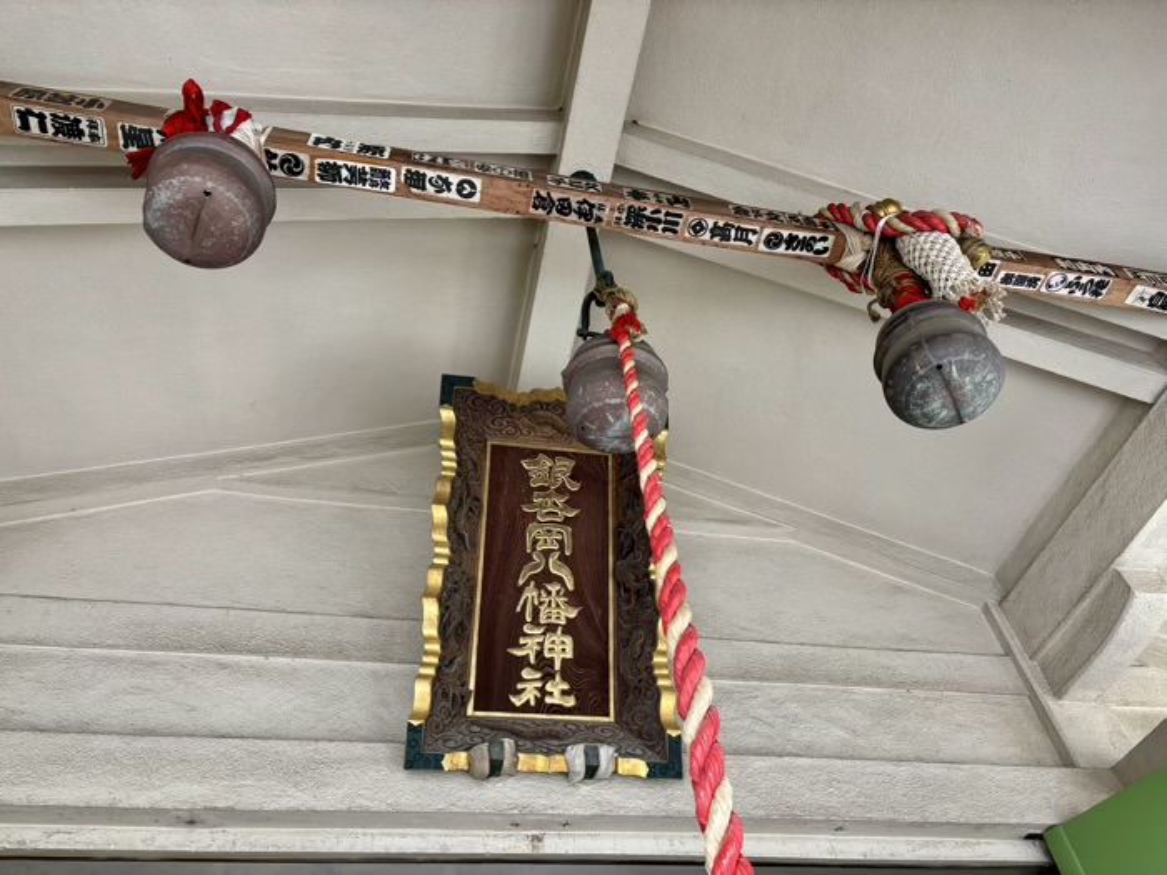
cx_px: 584
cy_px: 438
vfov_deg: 53.1
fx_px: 877
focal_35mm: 26
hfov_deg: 67.3
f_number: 1.6
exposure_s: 1/86
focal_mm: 5.96
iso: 125
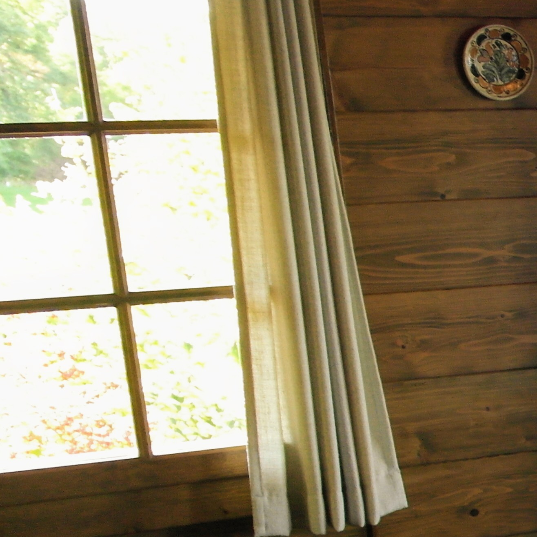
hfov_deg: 13.9
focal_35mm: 106
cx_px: 1077
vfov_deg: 15.8
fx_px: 1860
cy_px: 639
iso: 400
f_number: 3.5
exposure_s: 1/80
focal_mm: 20
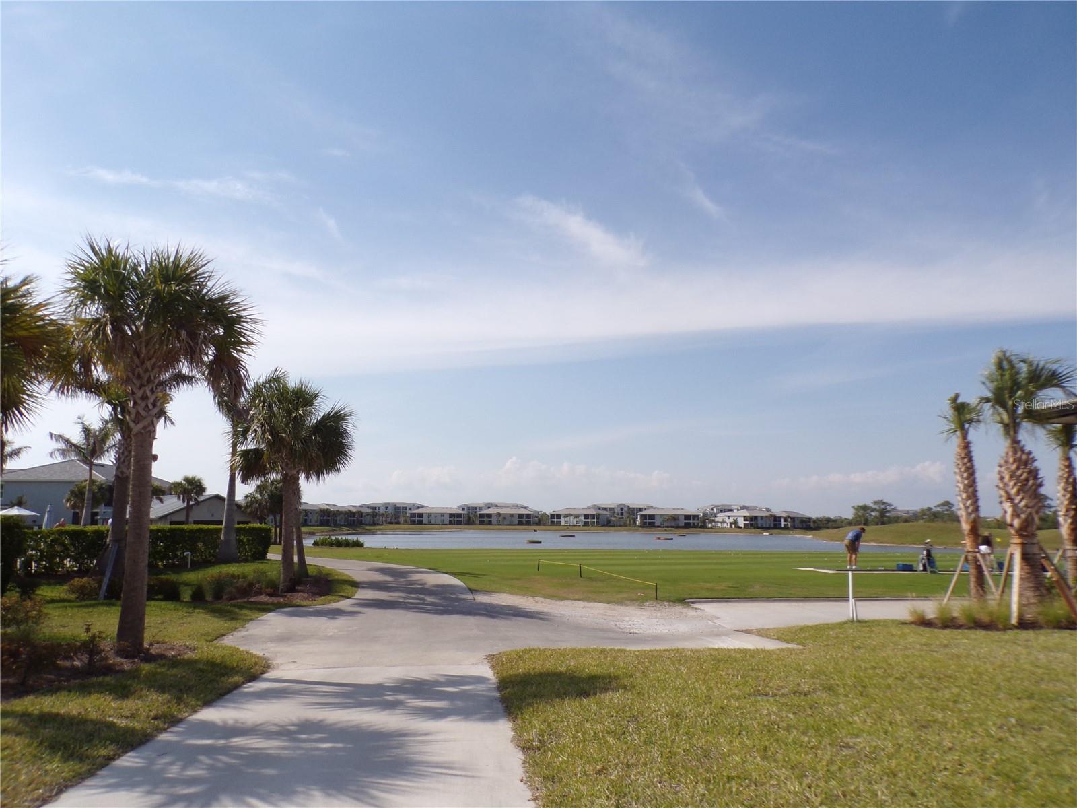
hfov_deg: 71.6
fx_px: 747
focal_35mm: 24
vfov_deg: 56.8
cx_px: 538
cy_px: 404
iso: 80
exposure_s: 1/480
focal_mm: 4.3
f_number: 5.8
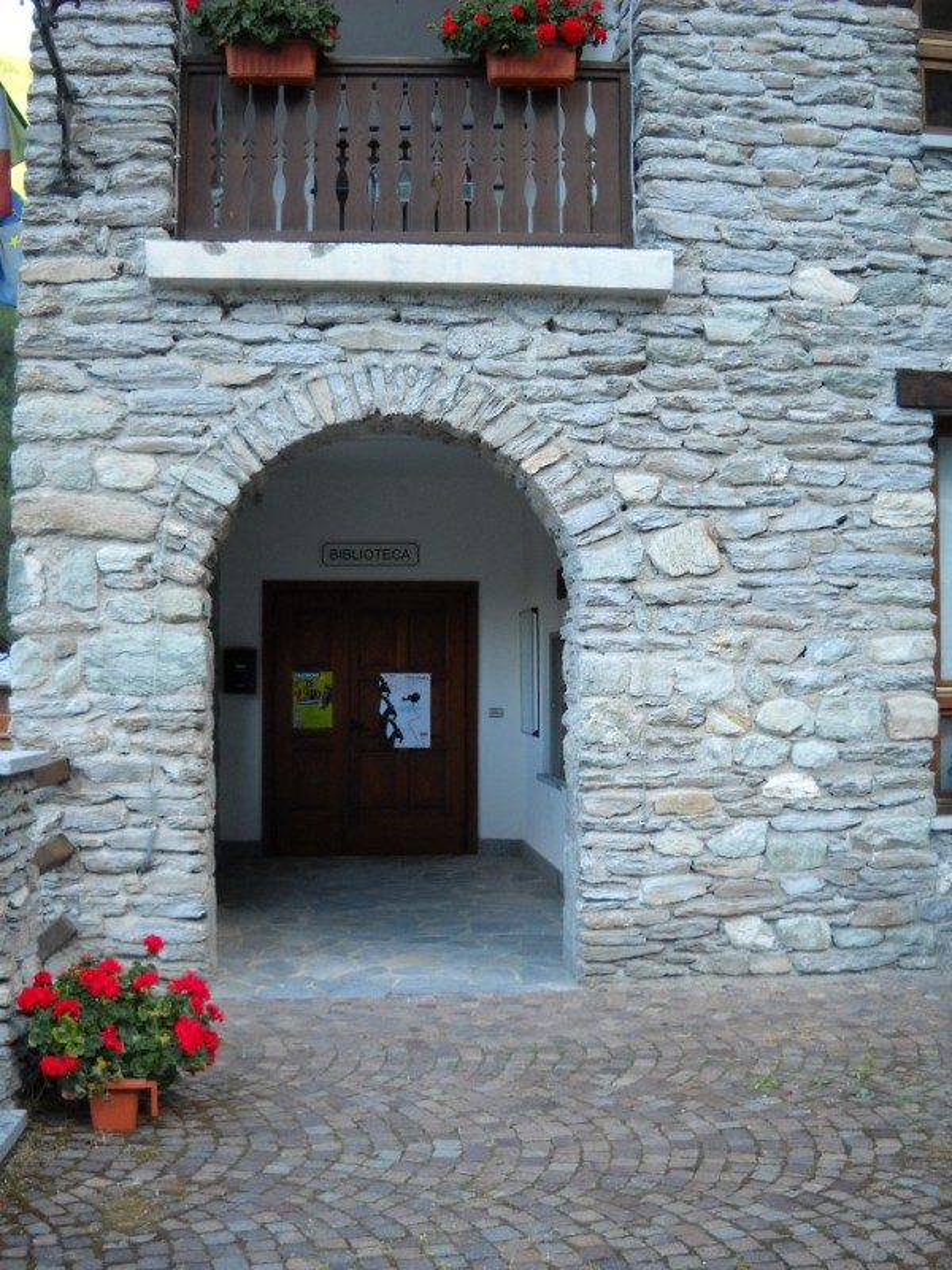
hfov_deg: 35.1
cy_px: 635
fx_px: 1503
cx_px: 476
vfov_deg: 45.8
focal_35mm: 41
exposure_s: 1/60
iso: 100
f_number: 3.1
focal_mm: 6.72
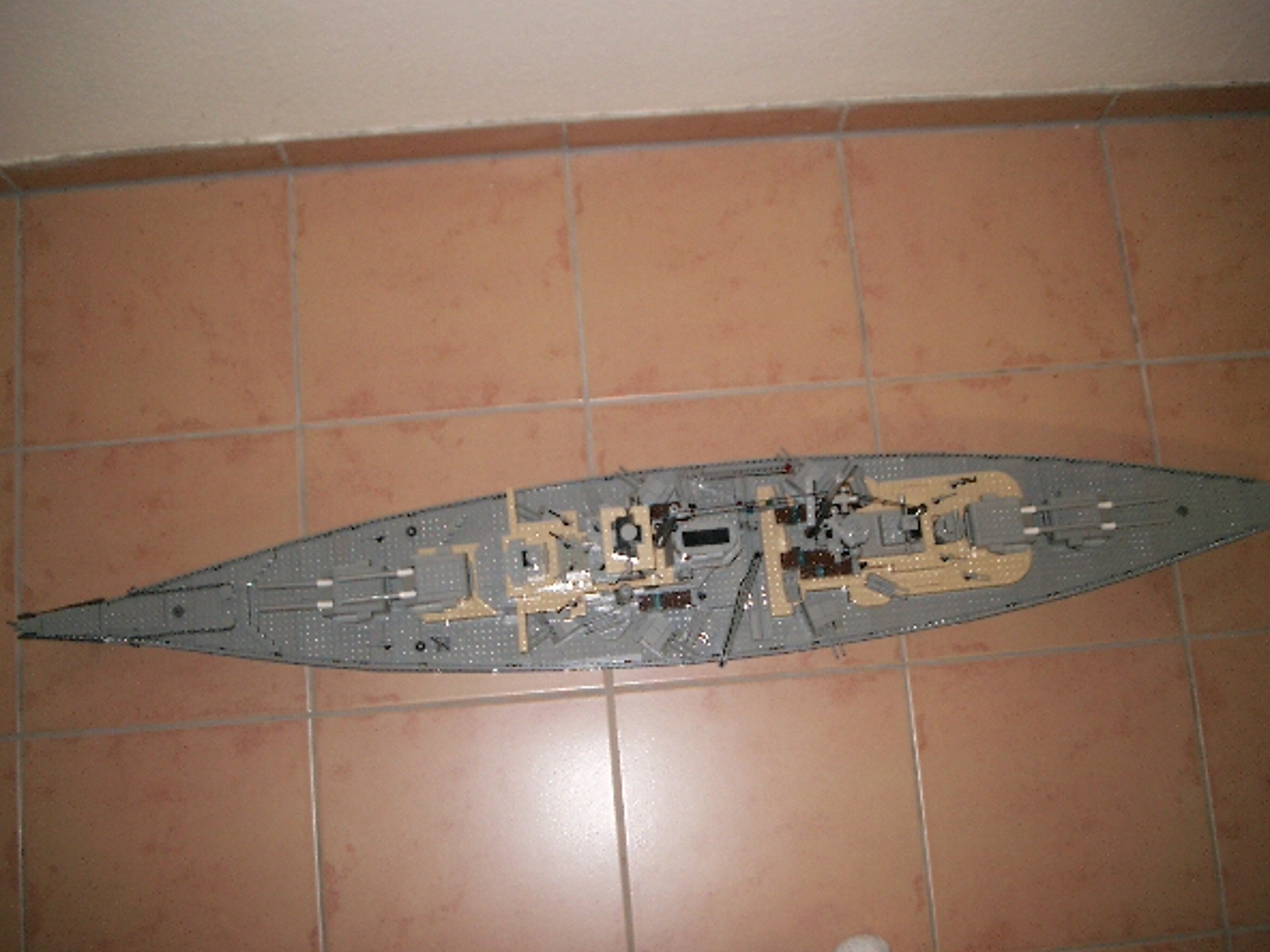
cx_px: 644
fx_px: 1468
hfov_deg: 46.8
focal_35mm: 40
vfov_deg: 35.9
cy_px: 506
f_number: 2.6
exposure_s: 1/60
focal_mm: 7.6
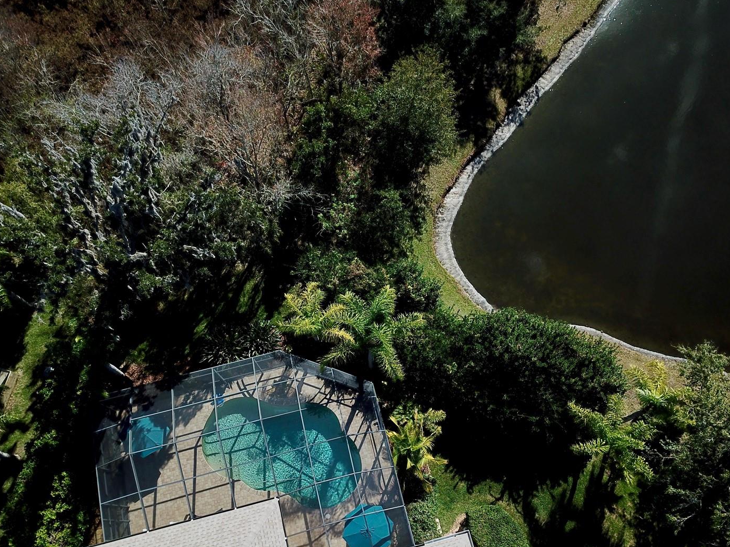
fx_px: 633
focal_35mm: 30
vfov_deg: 46.7
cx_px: 374
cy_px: 313
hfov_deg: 60.0
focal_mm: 4.73
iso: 100
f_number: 2.2
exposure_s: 1/1842
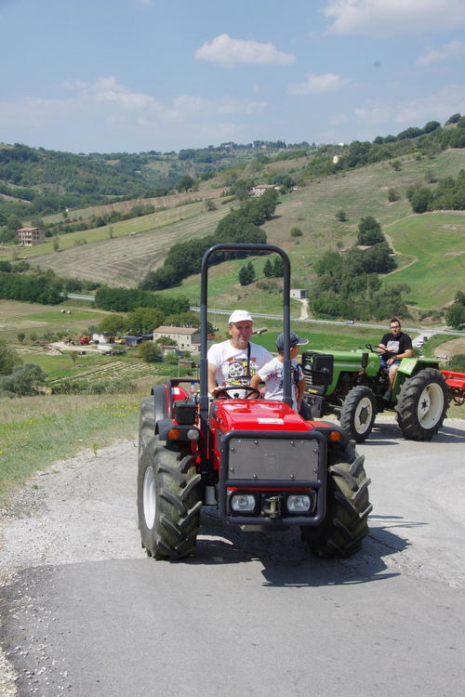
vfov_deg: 36.2
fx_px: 1066
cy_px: 348
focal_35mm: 55
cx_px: 232
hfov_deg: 24.6
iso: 500
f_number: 11
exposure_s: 1/320
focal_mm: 37
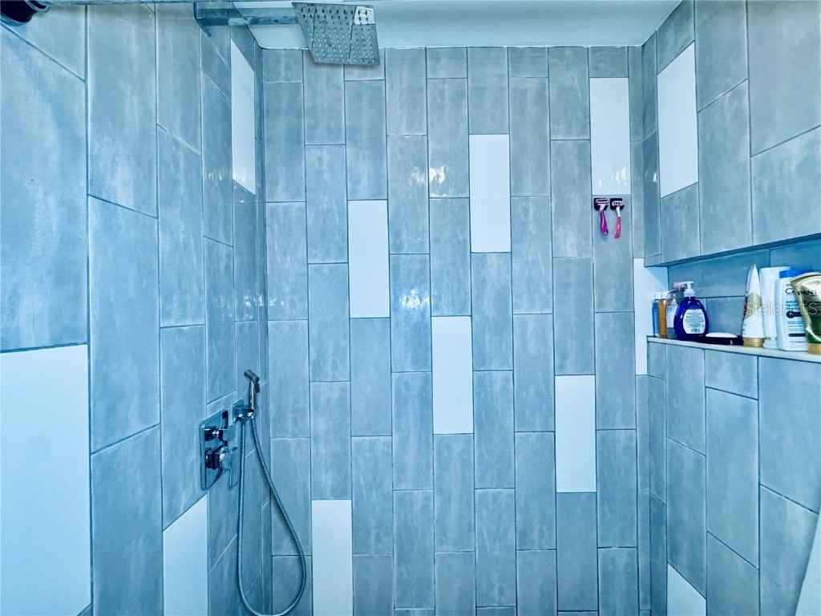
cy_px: 308
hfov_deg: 102.1
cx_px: 410
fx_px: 332
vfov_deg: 85.7
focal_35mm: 14
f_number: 2.2
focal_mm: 2.22
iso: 320
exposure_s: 1/60
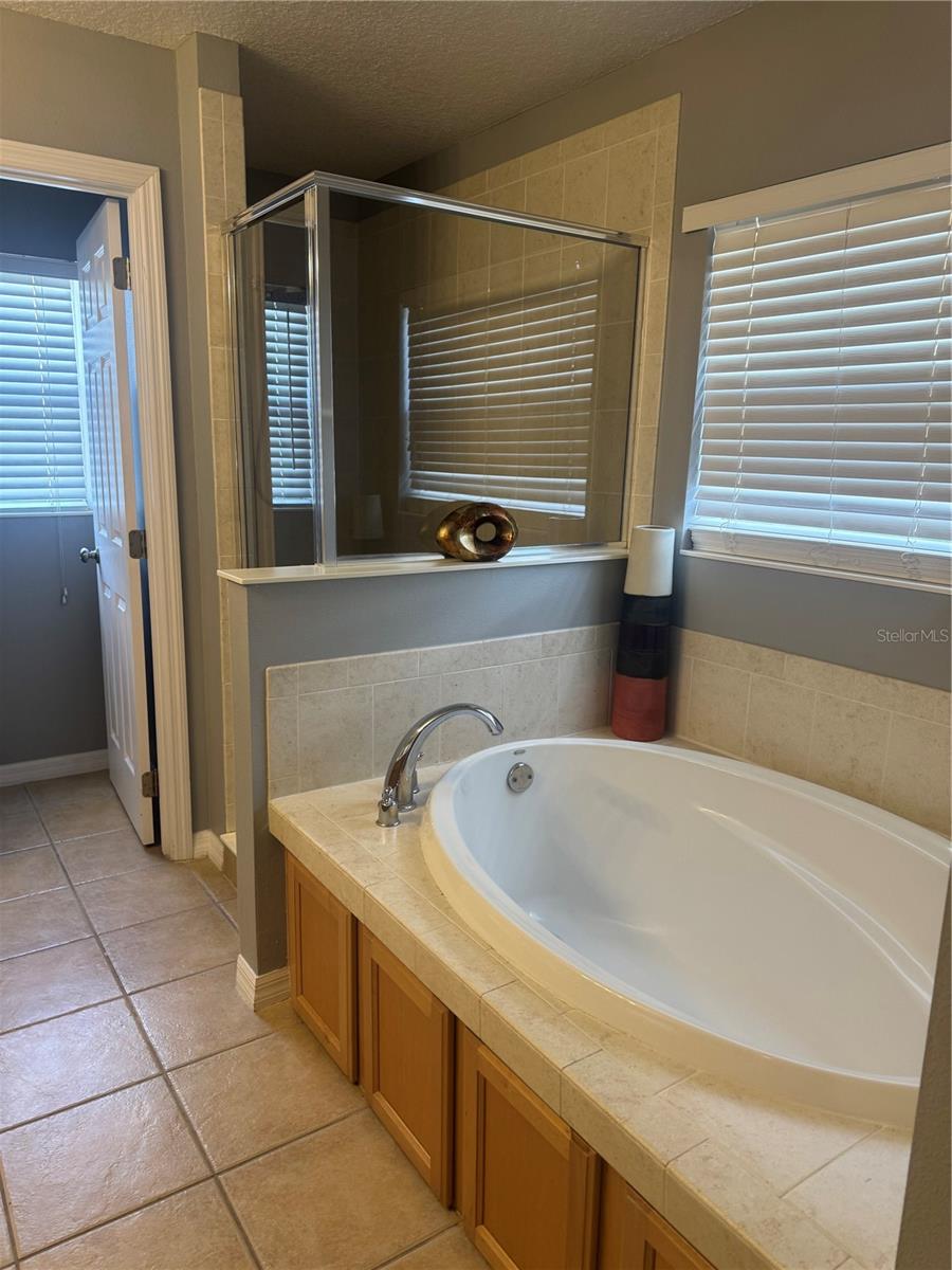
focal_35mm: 24
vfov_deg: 71.6
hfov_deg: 56.8
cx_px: 476
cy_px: 635
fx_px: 880
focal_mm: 6.76
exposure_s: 1/60
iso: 125
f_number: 1.78
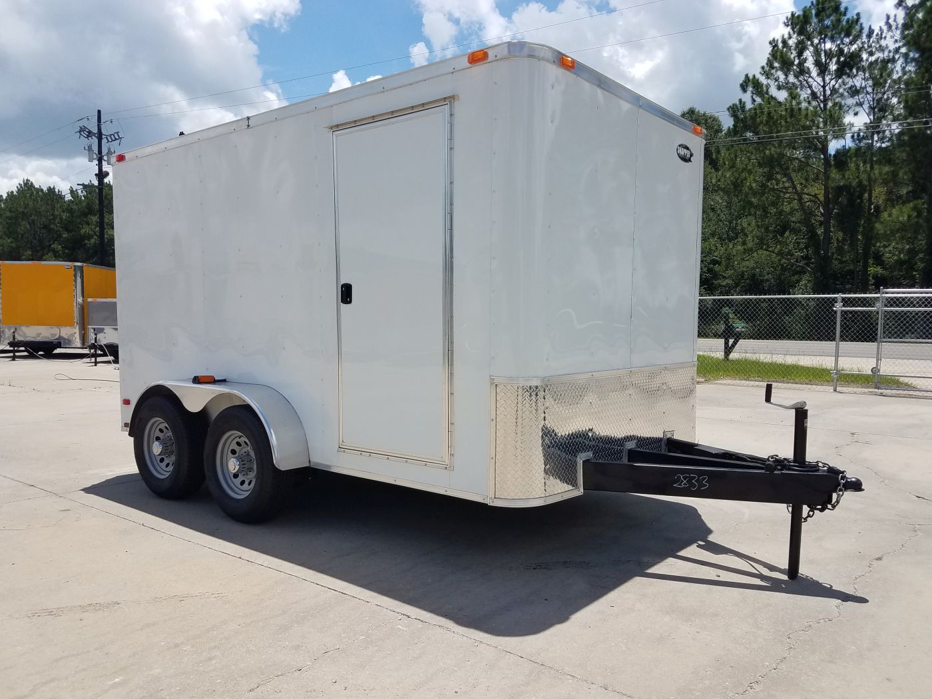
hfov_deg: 67.3
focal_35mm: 26
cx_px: 466
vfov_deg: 53.1
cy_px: 350
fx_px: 700
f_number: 1.7
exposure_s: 1/2728
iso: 40
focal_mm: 4.2
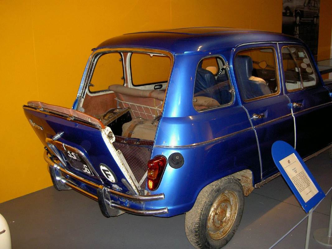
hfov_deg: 47.9
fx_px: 374
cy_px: 124
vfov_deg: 36.8
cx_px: 166
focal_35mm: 39
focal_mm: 8
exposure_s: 1/60
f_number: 2.8
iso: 100
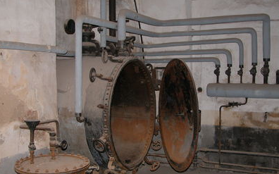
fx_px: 342
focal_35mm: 45
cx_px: 139
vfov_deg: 28.5
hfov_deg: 44.4
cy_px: 93
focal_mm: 10.7
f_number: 2.9
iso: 100
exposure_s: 1/60
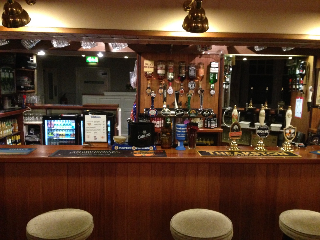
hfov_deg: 55.4
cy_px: 120
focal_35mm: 33
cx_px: 160
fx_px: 305
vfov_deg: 42.9
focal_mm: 4.12
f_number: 2.4
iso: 640
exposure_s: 1/15
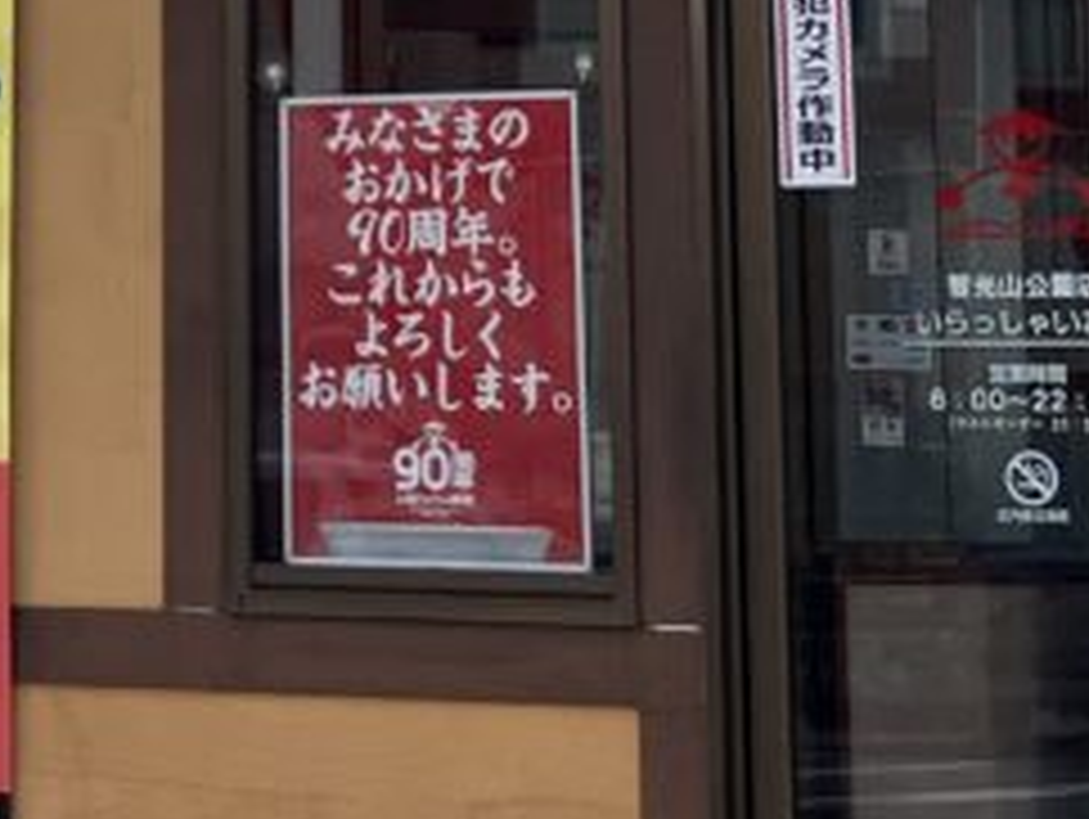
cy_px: -477
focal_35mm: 148
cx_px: -158
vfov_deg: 9.7
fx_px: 4661
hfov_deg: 13.0
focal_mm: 3.99
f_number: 1.8
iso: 32
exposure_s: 1/2433
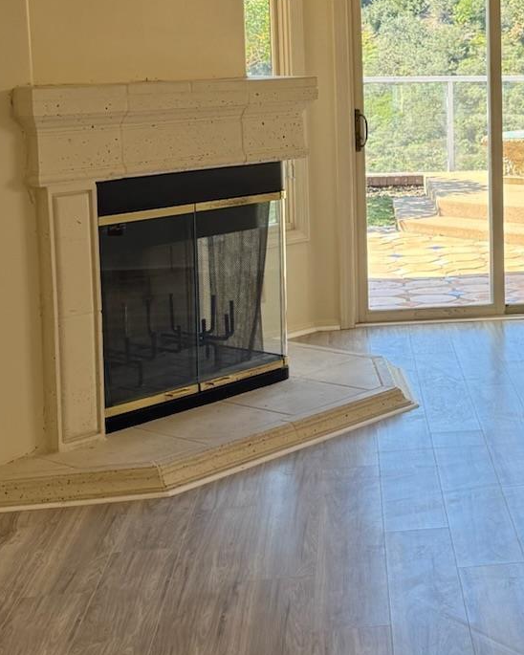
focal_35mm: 70
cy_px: 177
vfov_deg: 26.8
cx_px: 601
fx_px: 1357
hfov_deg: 20.6
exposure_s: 1/428
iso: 100
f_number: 1.78
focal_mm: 6.76
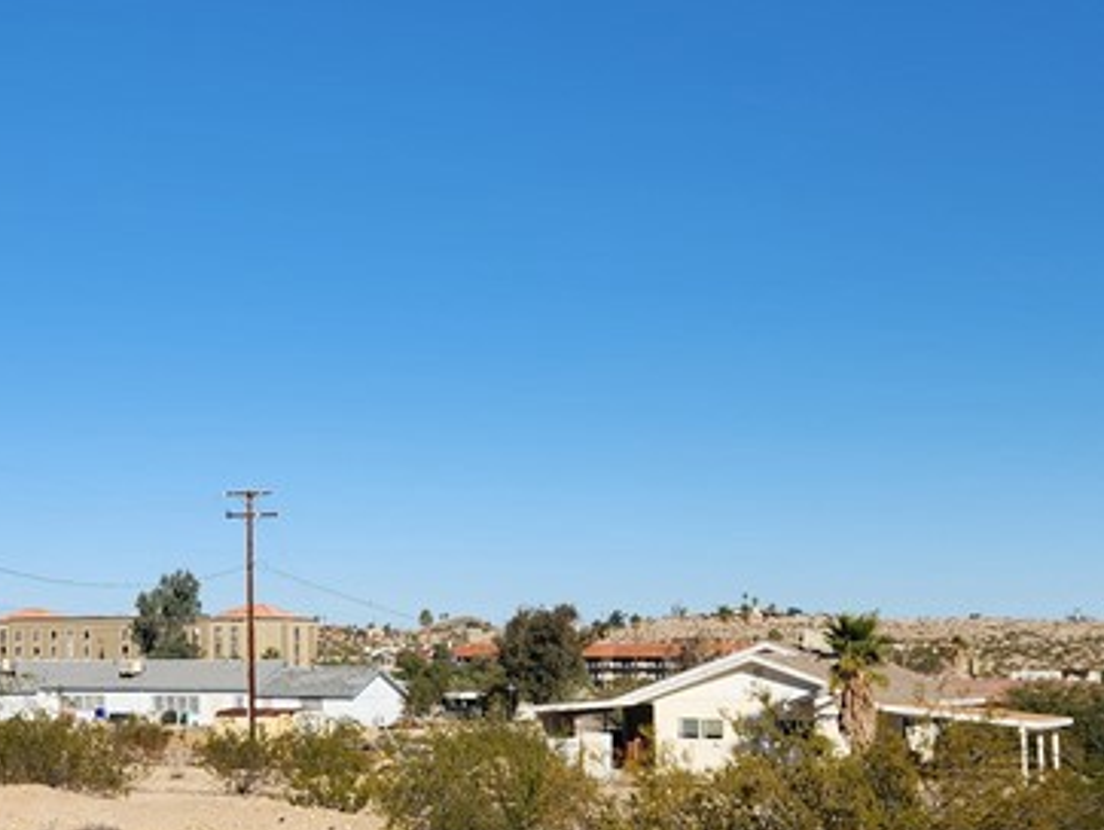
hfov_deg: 29.0
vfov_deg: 22.5
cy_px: 574
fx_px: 2074
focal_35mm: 65
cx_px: 195
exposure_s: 1/2531
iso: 20
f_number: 1.8
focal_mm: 5.4
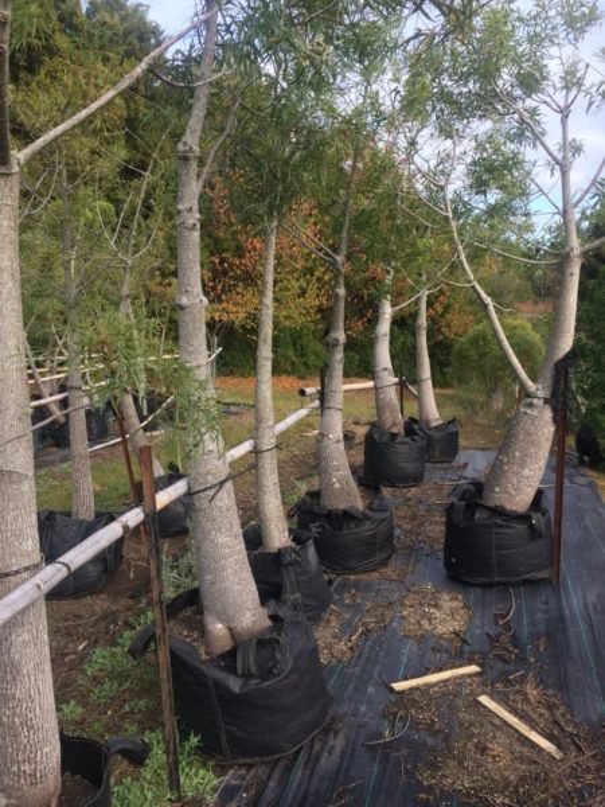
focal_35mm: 29
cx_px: 302
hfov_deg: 48.2
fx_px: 676
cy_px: 404
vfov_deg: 61.7
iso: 32
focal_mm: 4.15
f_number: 2.2
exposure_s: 1/414
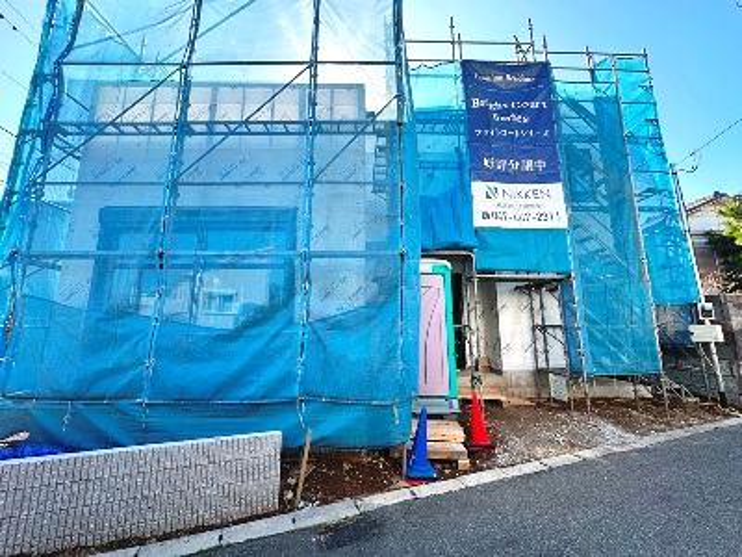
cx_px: 371
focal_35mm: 14
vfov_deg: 85.7
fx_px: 300
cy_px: 278
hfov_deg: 102.1
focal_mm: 2.22
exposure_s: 1/280
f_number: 2.2
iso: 40
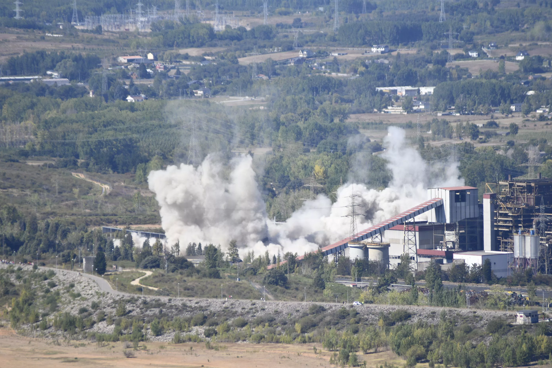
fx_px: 6899
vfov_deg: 3.1
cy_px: 184
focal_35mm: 450
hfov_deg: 4.6
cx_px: 276
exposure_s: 1/1000
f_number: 5.6
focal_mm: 300
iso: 220
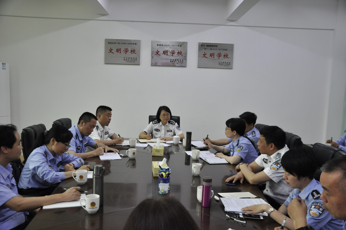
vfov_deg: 39.9
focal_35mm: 33
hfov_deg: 57.3
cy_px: 115
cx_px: 173
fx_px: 317
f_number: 4.5
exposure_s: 1/160
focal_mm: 22
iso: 1000
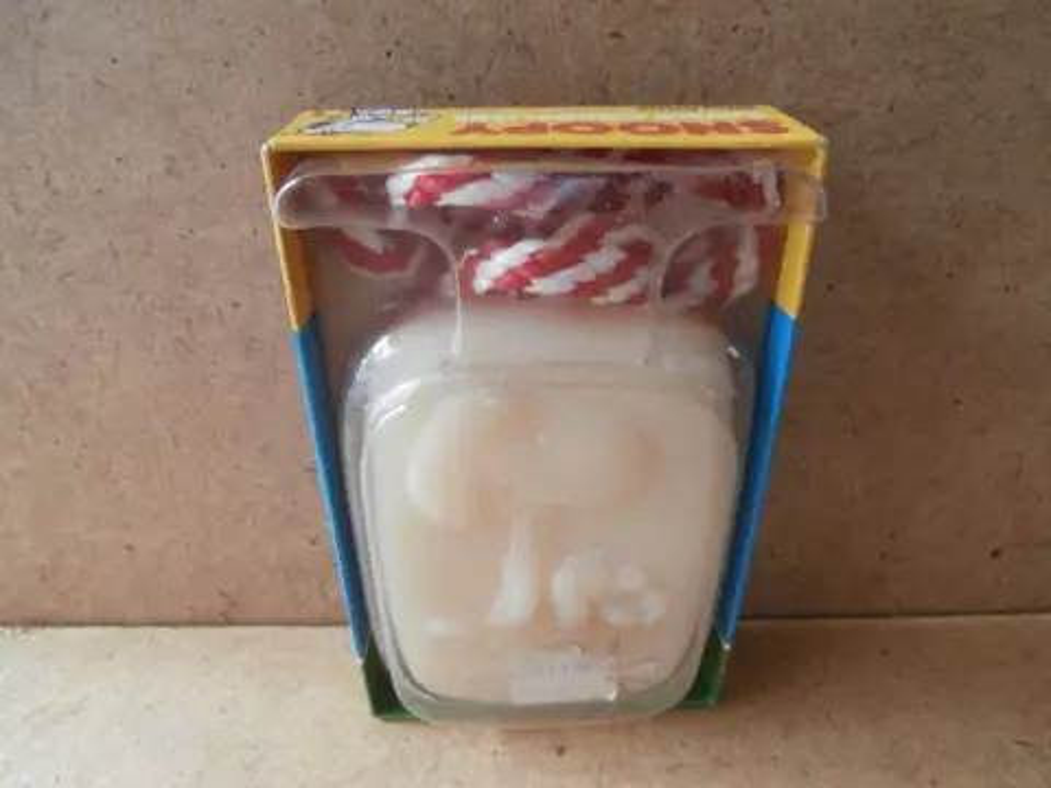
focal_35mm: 24
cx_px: 526
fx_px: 729
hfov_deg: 71.6
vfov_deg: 56.8
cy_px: 394
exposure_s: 1/8
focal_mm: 4.2
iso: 200
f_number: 3
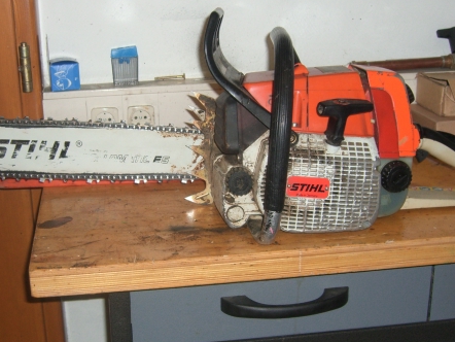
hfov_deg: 34.8
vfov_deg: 26.6
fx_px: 723
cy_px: 189
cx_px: 175
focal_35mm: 55
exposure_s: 1/60
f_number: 2.8
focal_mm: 7.9
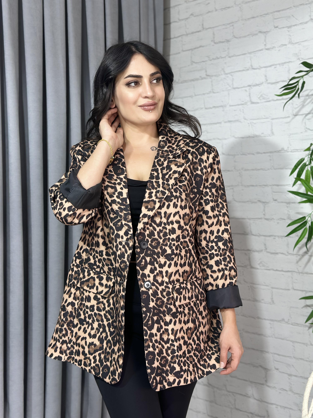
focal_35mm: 48
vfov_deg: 39.7
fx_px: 579
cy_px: 209
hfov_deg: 30.3
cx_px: 156
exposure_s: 1/100
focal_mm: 6.86
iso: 125
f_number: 1.78
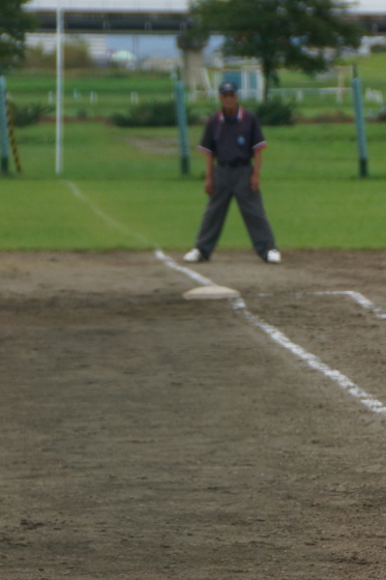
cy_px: 289
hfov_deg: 4.2
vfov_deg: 6.3
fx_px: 5294
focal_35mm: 329
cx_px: 358
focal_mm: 120
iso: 320
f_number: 5.6
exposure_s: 1/1000
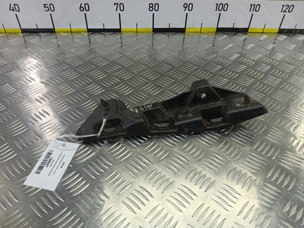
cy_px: 114
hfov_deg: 73.9
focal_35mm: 23
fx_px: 202
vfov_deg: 58.9
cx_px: 152
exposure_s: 1/50
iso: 85
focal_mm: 4.11
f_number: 1.6
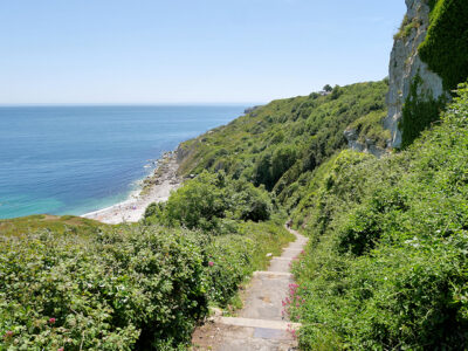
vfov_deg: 49.7
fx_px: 379
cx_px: 234
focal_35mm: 28
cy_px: 176
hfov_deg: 63.4
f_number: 7.1
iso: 200
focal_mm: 14
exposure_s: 1/640
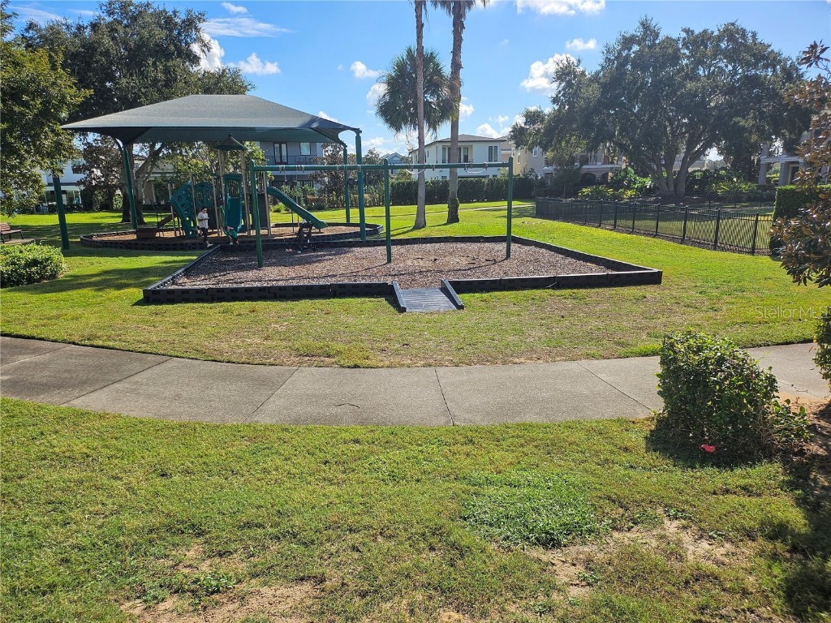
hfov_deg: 71.6
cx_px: 416
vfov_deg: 56.8
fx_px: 576
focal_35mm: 24
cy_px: 312
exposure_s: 1/4385
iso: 50
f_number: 1.8
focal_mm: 5
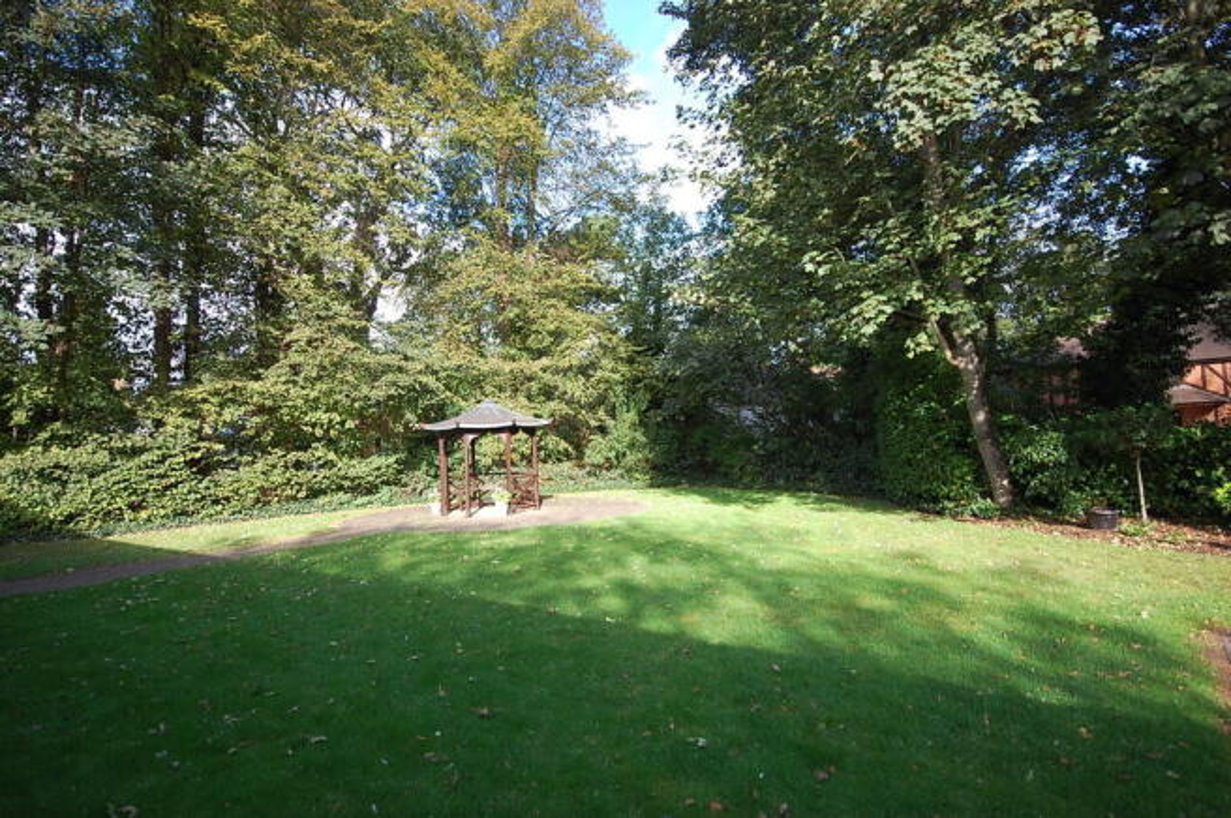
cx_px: 616
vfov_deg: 63.1
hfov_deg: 85.5
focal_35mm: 20
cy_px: 409
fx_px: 666
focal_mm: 13
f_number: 6.3
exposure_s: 1/160
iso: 200
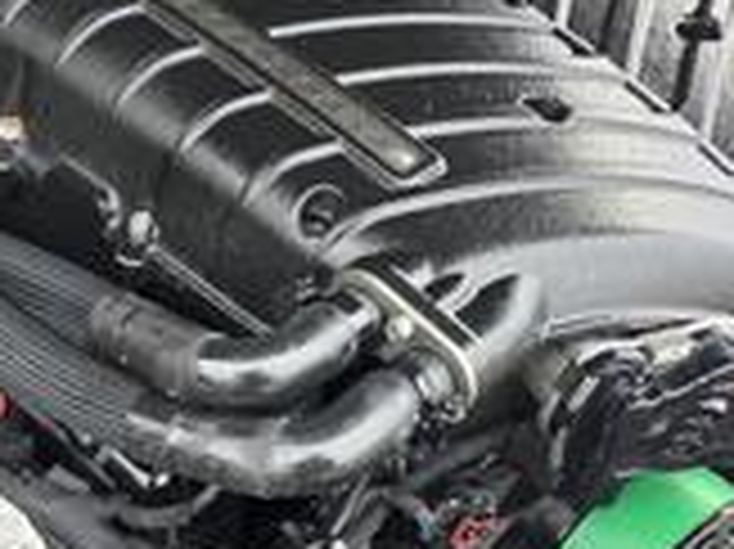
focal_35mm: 71
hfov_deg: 24.5
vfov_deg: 19.9
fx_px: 1504
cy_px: 590
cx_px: -180
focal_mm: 6.3
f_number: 1.7
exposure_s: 1/180
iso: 50
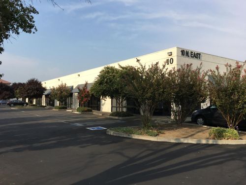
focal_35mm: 29
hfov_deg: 61.7
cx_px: 123
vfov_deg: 48.2
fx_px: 206
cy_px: 92
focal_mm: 4.15
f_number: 2.2
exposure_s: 1/1099
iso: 25
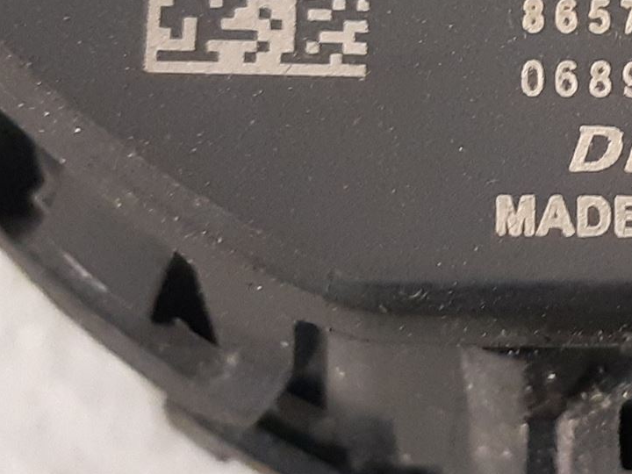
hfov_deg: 25.0
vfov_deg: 19.8
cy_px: 153
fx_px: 1351
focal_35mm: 74
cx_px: 645
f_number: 1.7
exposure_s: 1/25
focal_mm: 3.93
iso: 320
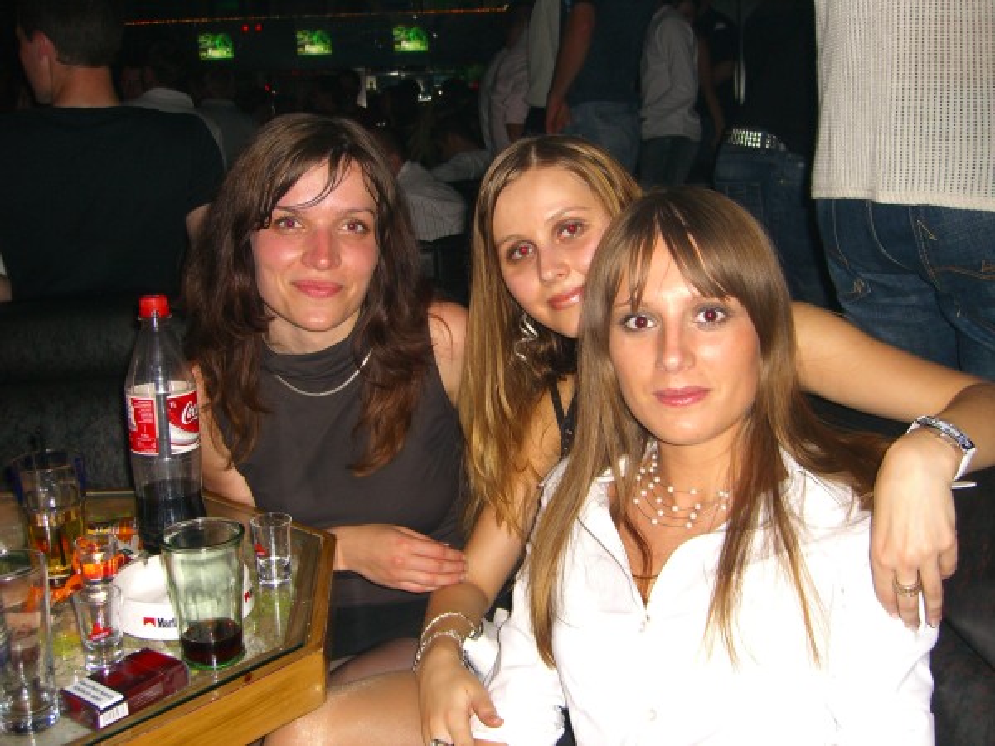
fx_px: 1092
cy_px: 373
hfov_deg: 49.0
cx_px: 498
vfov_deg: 37.7
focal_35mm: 38
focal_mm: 7.9
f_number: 2.8
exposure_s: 1/60
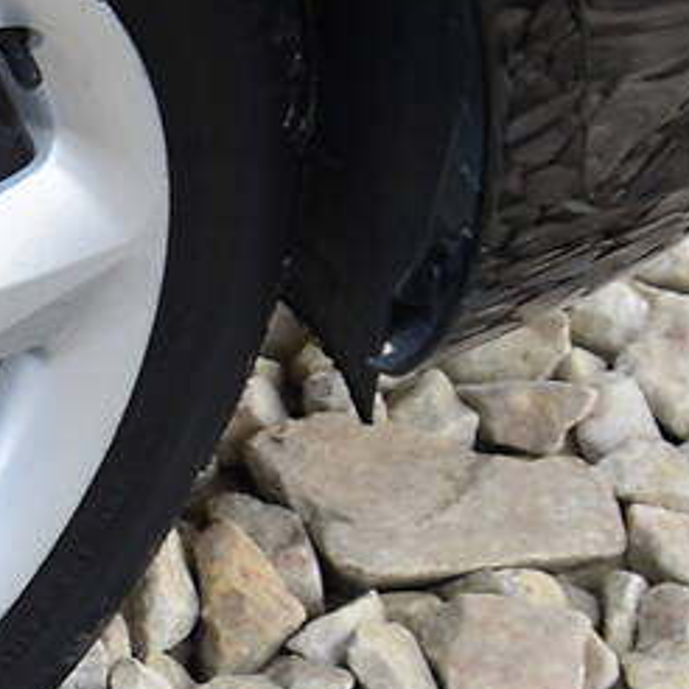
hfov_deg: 9.7
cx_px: -415
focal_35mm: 174
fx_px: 3918
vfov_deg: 10.0
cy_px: 353
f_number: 8
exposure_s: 1/15
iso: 400
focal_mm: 42
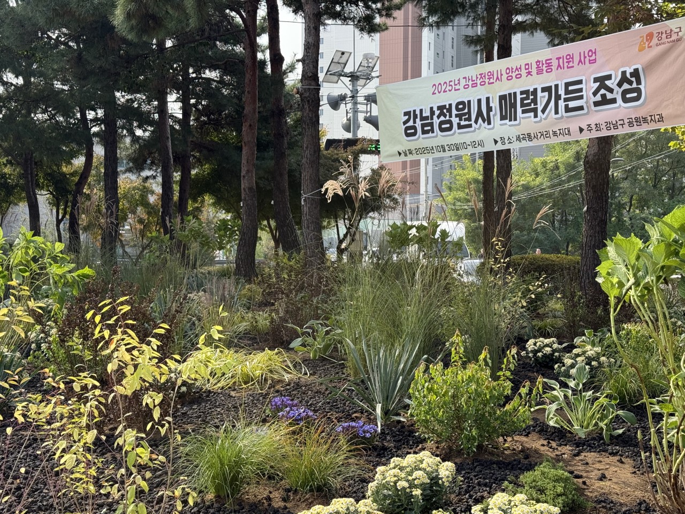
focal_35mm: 48
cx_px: 342
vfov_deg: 30.3
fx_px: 950
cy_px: 257
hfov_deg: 39.7
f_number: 1.78
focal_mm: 6.76
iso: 64
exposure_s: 1/1149
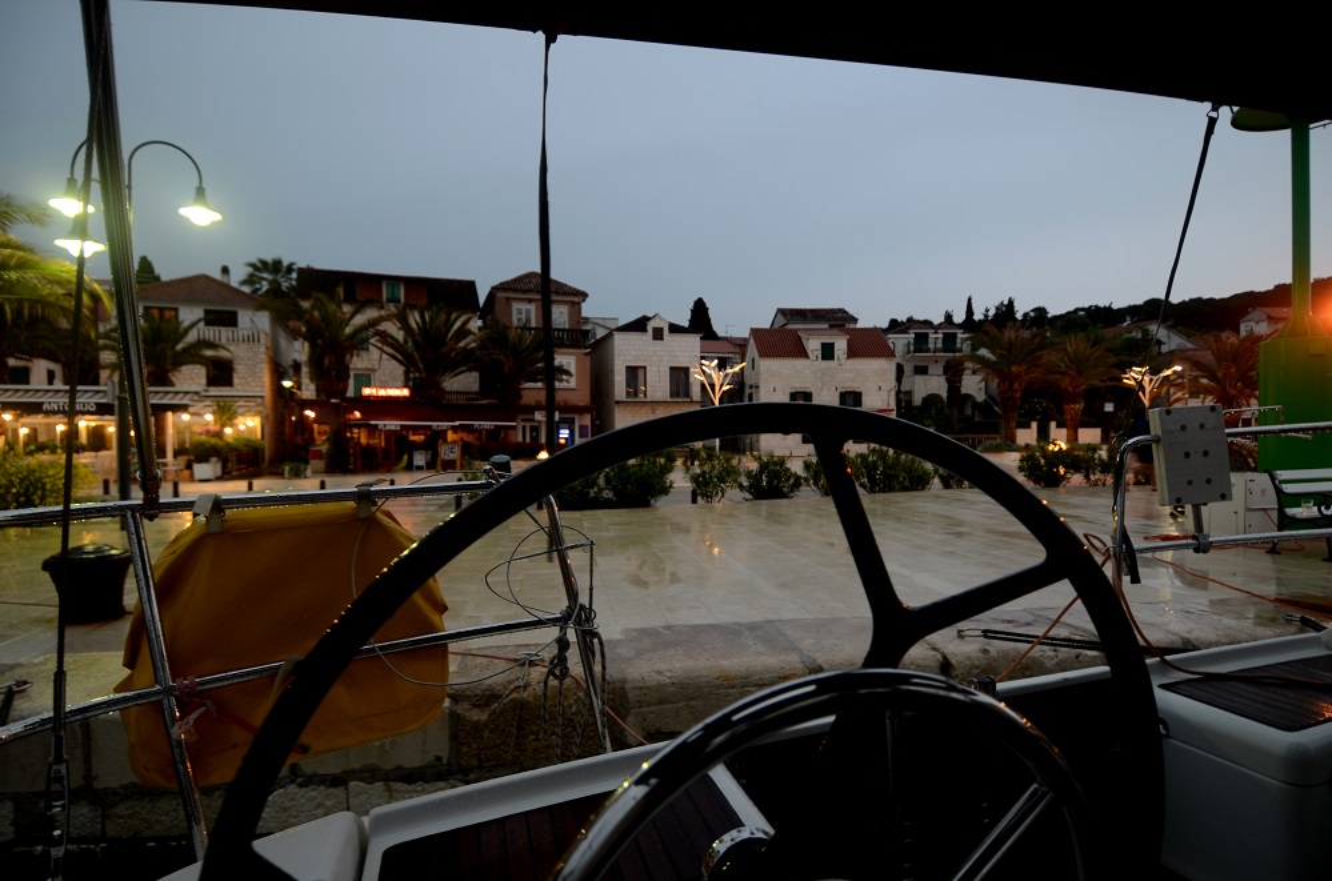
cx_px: 666
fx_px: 664
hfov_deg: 90.1
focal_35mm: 18
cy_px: 440
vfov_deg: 67.1
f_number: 4
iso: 100
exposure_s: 1/4
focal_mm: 12
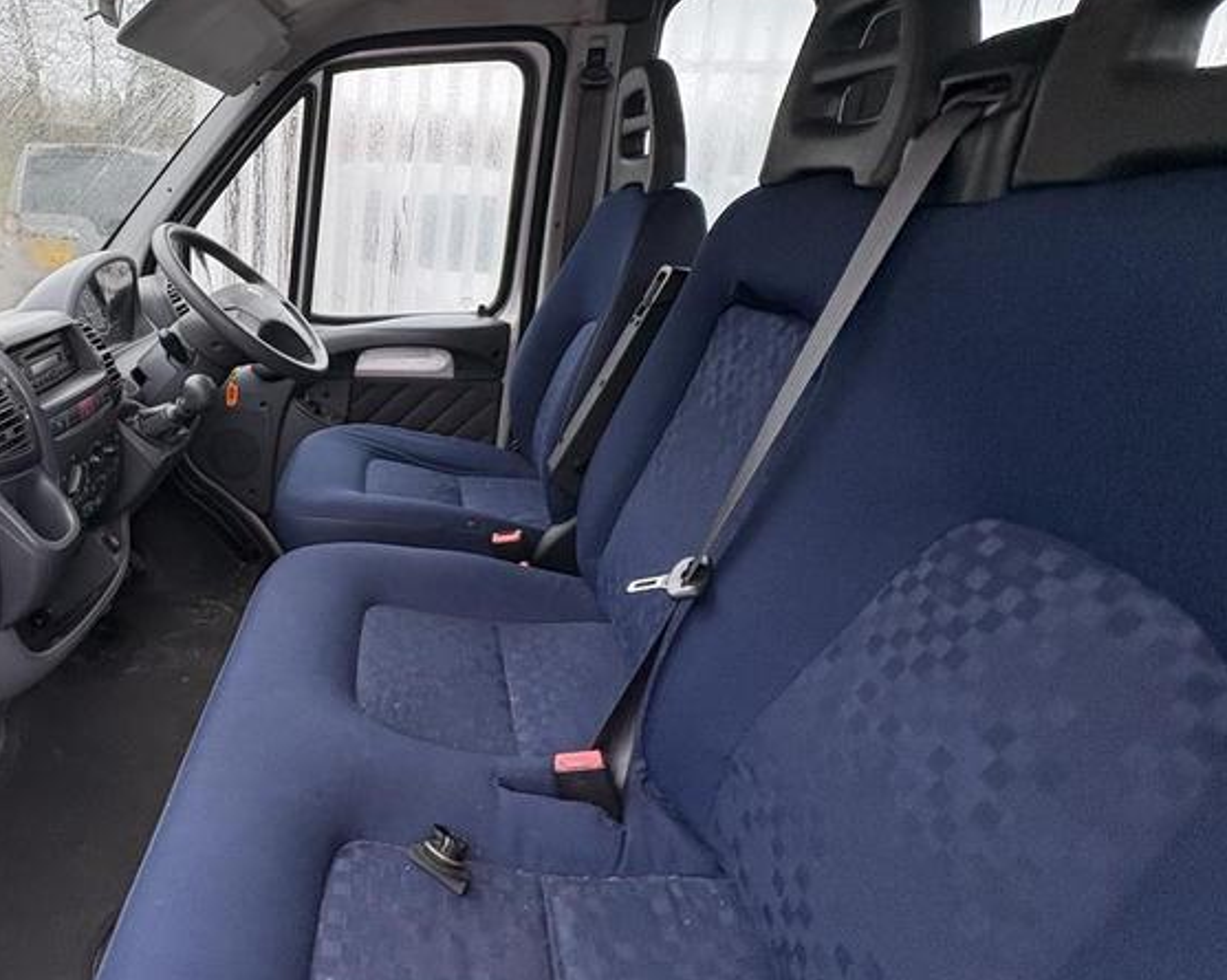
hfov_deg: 68.5
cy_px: 366
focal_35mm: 22
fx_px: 798
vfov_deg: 62.2
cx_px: 260
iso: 250
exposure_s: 1/79
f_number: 2.2
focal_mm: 2.22
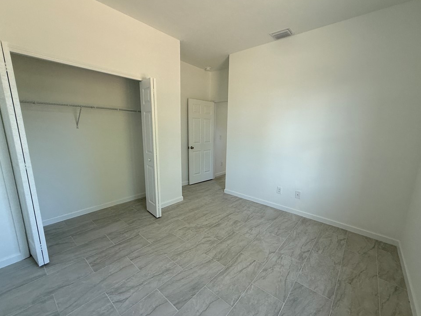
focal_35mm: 15
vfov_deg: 81.7
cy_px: 164
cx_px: 218
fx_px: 182
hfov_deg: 98.1
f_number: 2.2
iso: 160
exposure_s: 1/99
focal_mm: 2.22
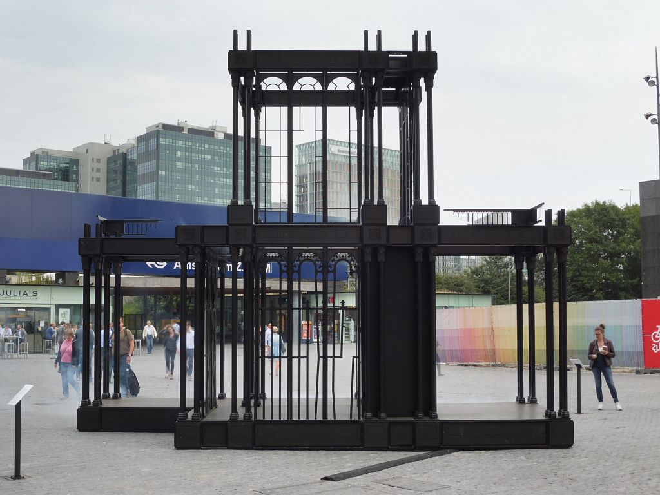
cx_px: 330
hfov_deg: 40.4
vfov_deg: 30.9
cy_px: 248
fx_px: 896
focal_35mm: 47
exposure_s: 1/250
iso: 100
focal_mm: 8.5
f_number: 5
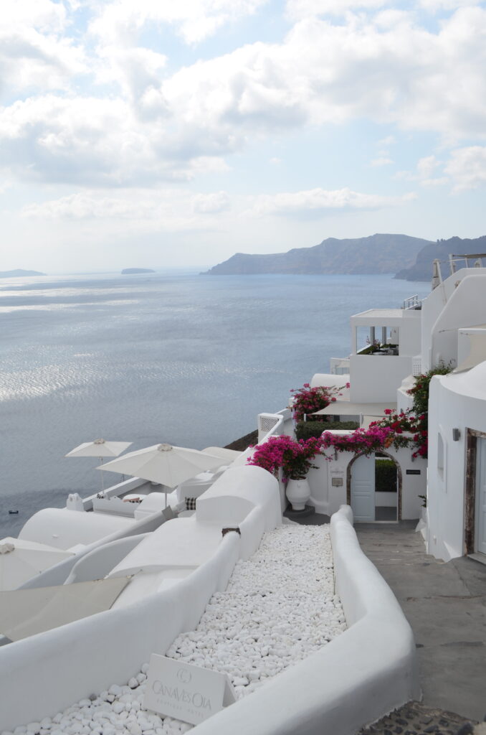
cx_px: 243
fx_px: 671
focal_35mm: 33
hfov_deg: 39.8
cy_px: 368
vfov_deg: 57.3
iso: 100
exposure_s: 1/320
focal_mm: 22
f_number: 9
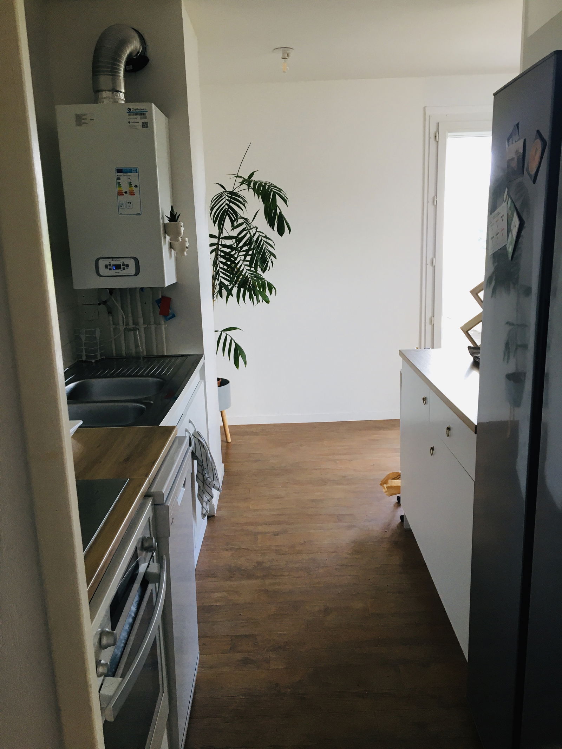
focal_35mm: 29
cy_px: 374
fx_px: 628
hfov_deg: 48.2
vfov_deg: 61.7
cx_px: 281
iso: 80
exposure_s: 1/33
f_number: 2.2
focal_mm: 4.15
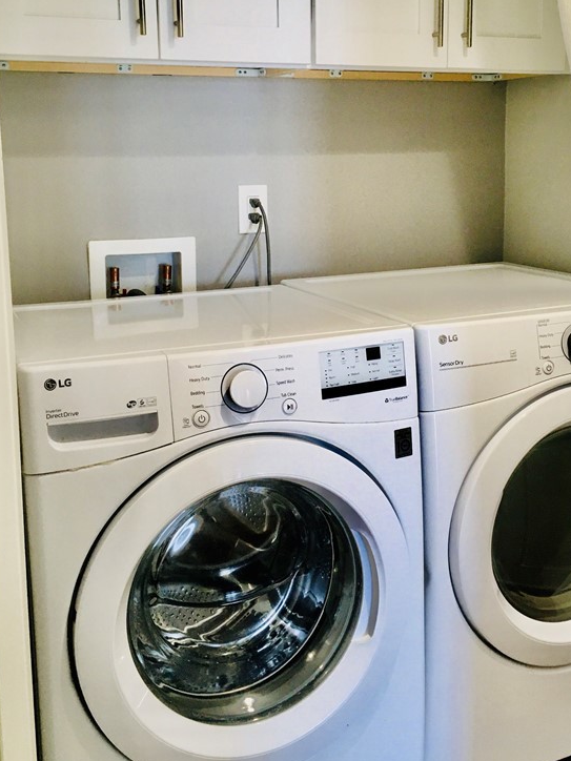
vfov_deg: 45.3
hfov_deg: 35.1
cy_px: 280
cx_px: 325
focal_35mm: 41
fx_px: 902
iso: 40
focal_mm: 4.15
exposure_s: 1/30
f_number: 2.2
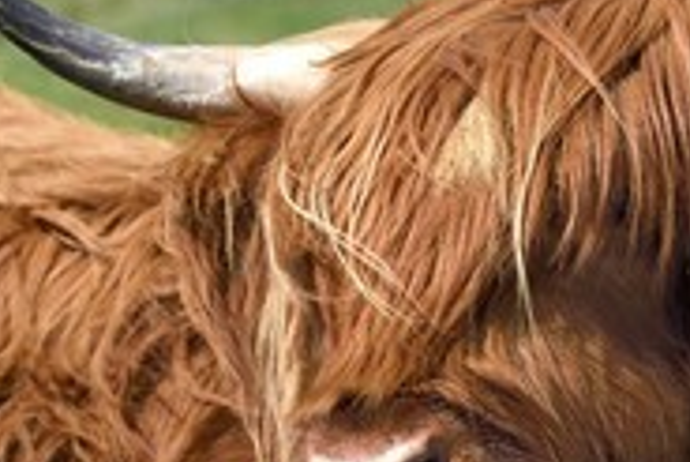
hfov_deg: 6.7
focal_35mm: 308
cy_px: 259
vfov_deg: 4.5
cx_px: 405
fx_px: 5908
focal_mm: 135
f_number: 9
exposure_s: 1/320
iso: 200
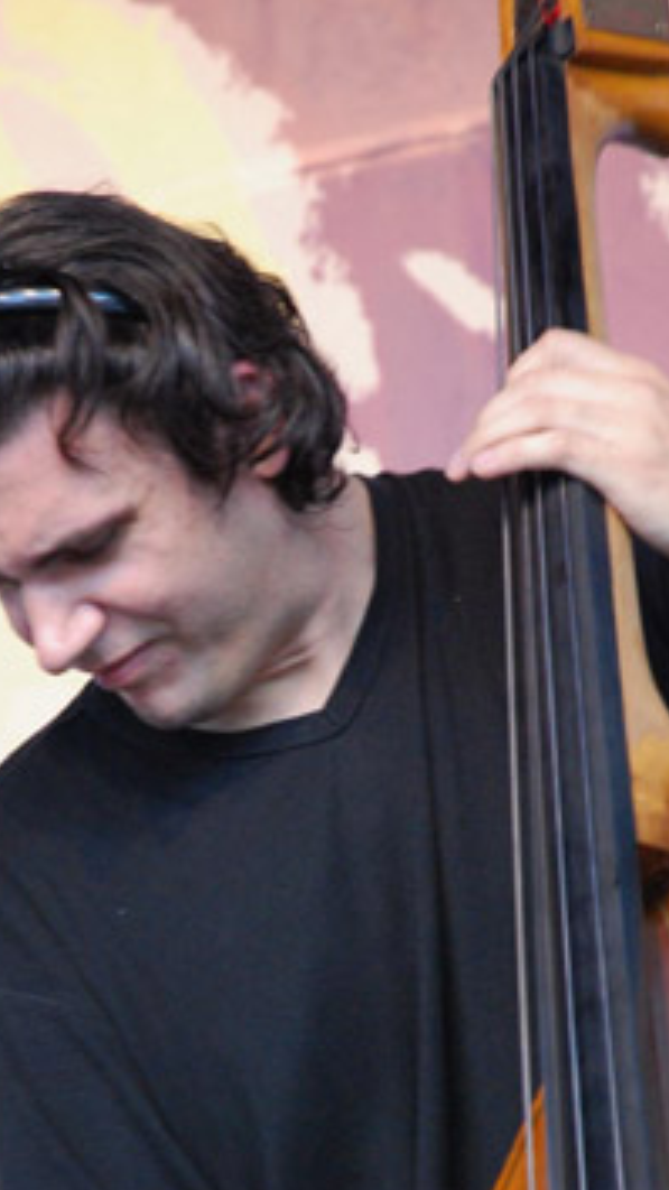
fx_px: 8763
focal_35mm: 278
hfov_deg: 4.4
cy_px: 703
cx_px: 244
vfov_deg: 7.8
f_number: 5.6
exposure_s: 1/30
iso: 1600
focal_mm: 125
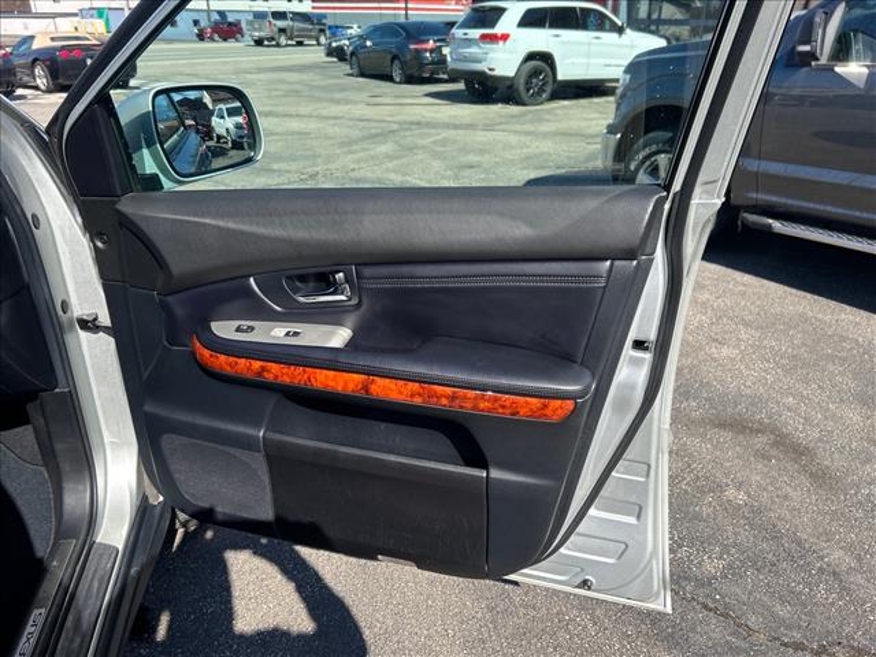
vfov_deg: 53.1
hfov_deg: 67.3
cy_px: 328
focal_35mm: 26
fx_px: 658
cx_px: 438
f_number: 1.5
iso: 50
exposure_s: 1/2123
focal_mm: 5.7
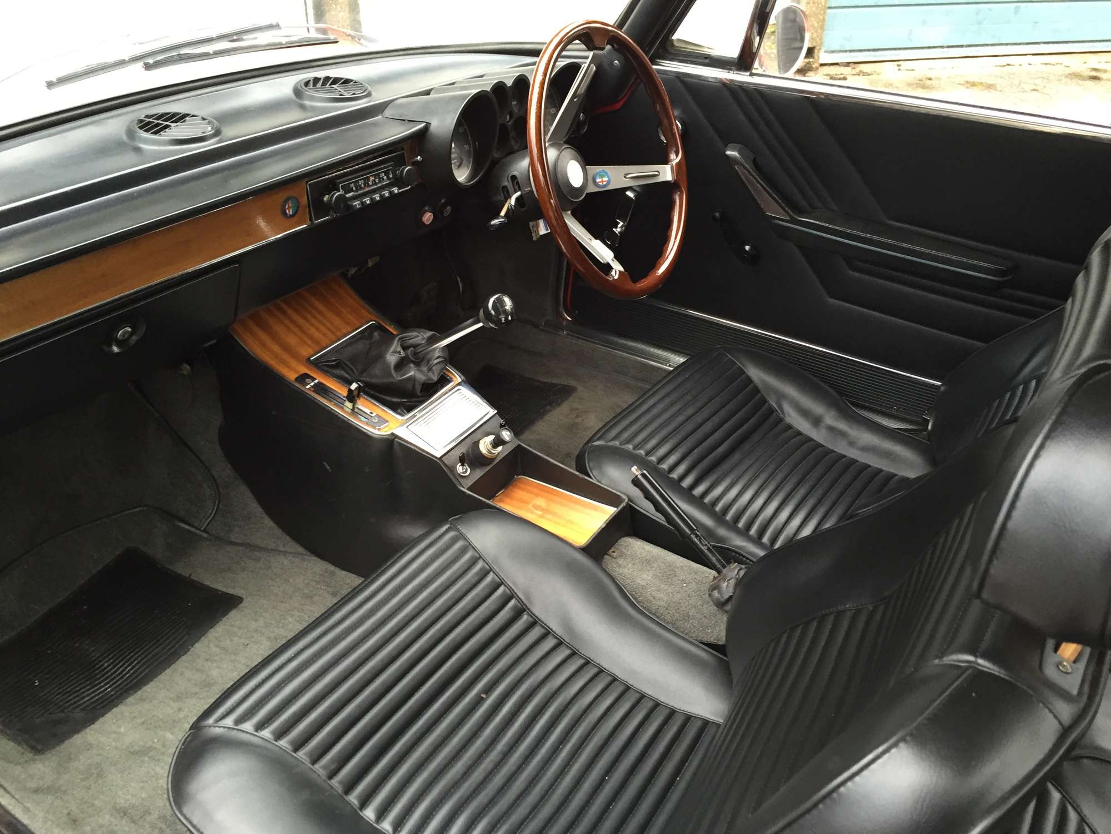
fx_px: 931
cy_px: 417
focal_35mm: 29
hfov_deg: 61.7
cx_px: 556
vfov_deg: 48.2
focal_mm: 4.15
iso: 125
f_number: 2.2
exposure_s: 1/33
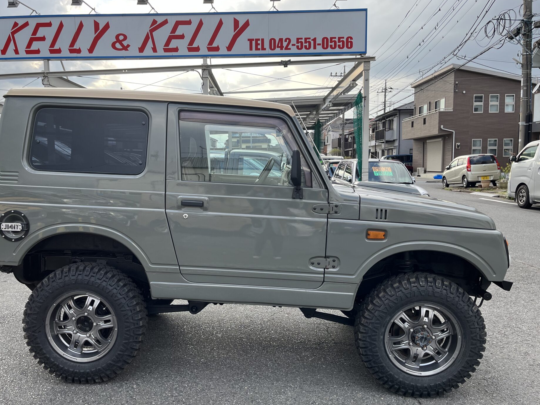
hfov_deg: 61.5
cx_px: 244
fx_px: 452
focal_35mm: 29
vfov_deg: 48.2
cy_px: 203
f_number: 1.6
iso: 50
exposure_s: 1/751
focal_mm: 5.1
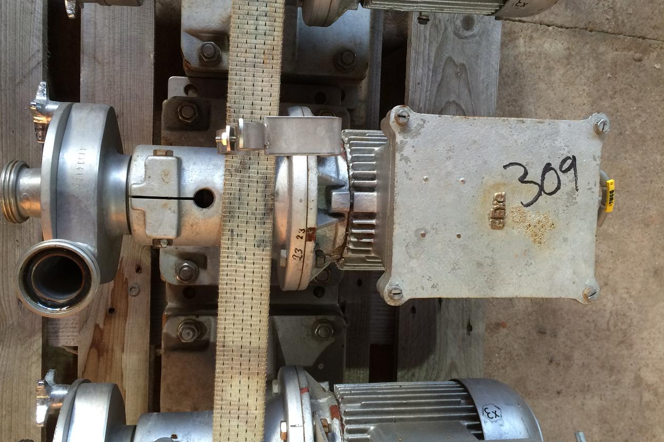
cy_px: 224
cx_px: 327
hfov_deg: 60.3
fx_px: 572
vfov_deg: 42.3
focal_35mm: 31
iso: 100
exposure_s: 1/30
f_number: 2.2
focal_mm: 4.15
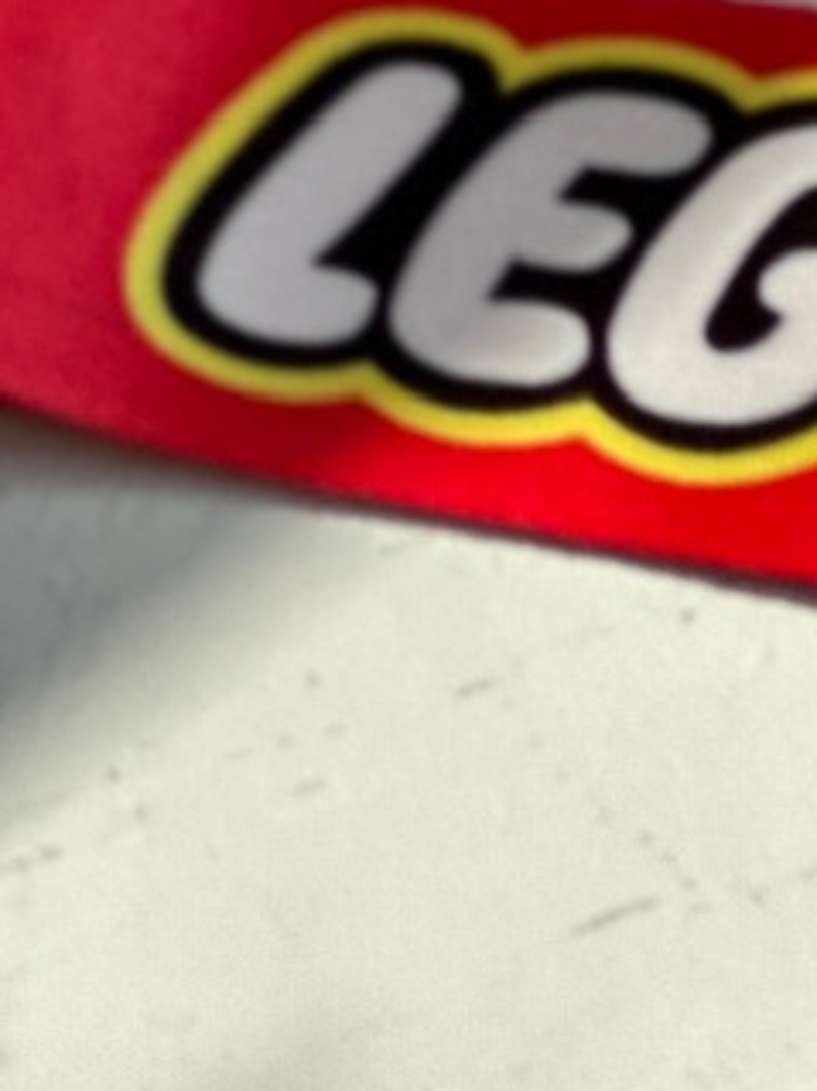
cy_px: 236
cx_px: 1624
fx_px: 9730
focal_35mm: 309
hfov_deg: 4.7
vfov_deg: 6.4
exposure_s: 1/184
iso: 32
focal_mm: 9
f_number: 2.8
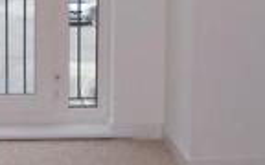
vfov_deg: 8.4
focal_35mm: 155
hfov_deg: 13.4
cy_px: 10
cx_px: 21
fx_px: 1119
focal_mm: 5.9
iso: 140
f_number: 4.5
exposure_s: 1/64
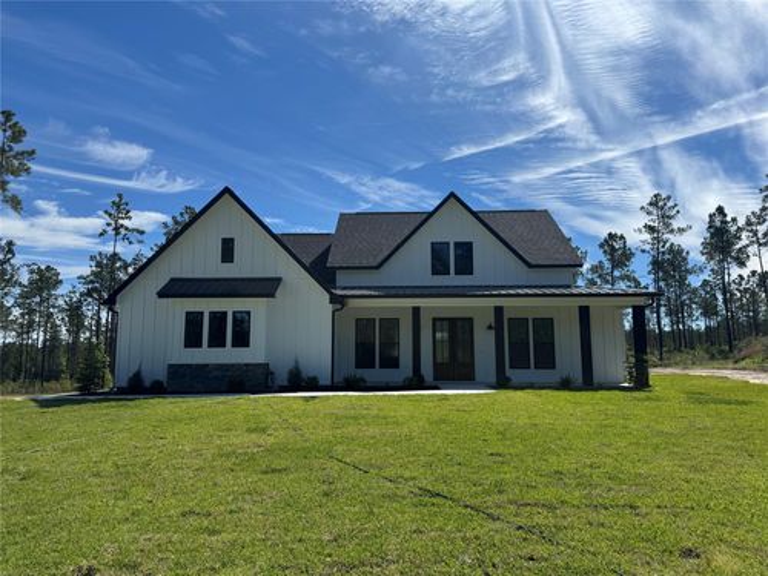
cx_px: 384
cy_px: 288
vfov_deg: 56.8
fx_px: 532
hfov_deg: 71.6
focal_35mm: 24
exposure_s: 1/7092
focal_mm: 6.76
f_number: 1.78
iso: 80
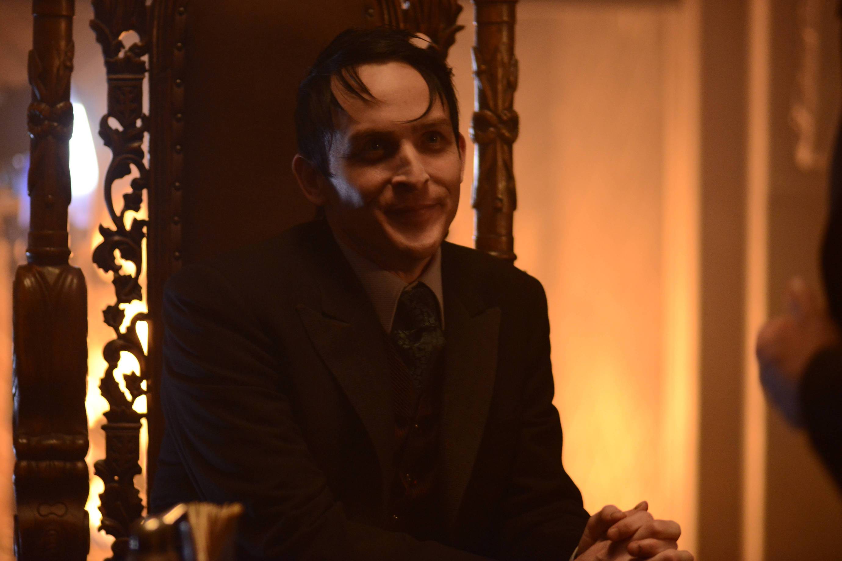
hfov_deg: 11.4
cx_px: 421
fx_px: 4210
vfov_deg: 7.6
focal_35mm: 180
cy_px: 280
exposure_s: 1/90
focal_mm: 180
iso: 2500
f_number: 2.8
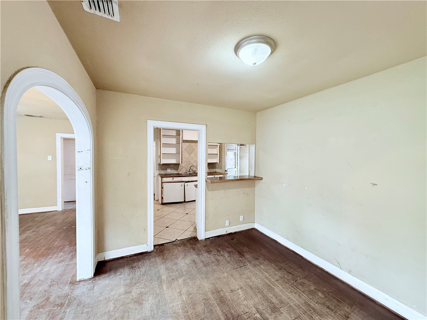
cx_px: 214
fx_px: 173
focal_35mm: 14
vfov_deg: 85.7
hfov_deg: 102.1
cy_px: 160
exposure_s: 1/60
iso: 400
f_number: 2.2
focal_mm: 2.22
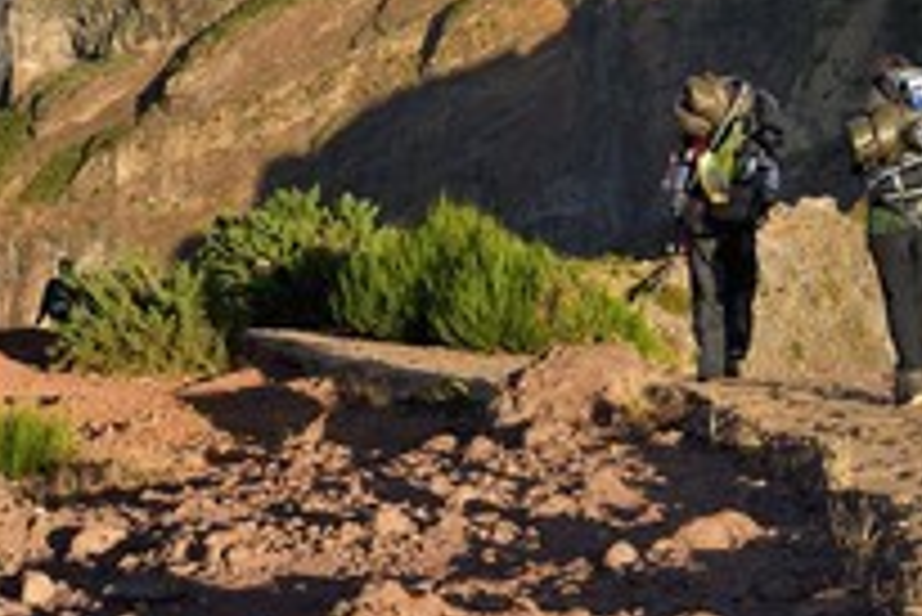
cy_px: 108
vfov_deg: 10.3
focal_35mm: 133
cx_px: 328
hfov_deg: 15.4
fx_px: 3409
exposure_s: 1/640
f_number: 8
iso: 200
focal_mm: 65
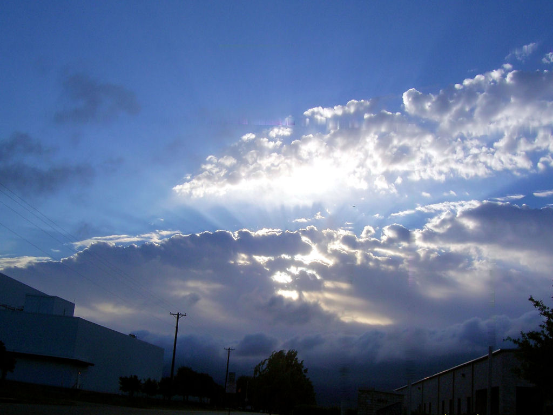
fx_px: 543
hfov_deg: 54.0
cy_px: 208
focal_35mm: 34
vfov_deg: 41.8
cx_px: 276
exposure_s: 1/1500
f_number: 5.6
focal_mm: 5.6
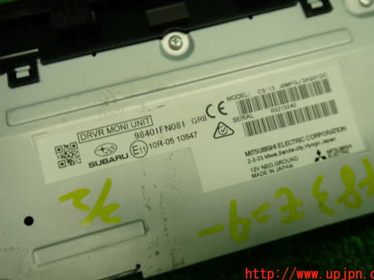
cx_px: 196
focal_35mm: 32
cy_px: 133
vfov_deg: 44.1
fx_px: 346
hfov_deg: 56.8
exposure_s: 1/60
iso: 160
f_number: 2.3
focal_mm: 5.4
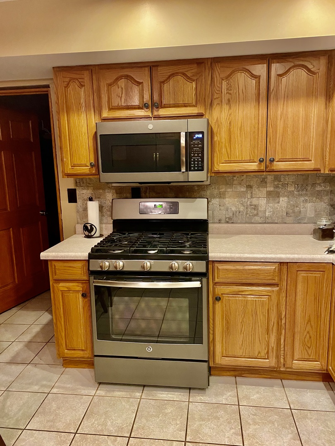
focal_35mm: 26
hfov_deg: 53.1
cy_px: 223
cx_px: 168
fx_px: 335
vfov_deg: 67.3
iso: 640
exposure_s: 1/40
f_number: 1.8
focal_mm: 4.25
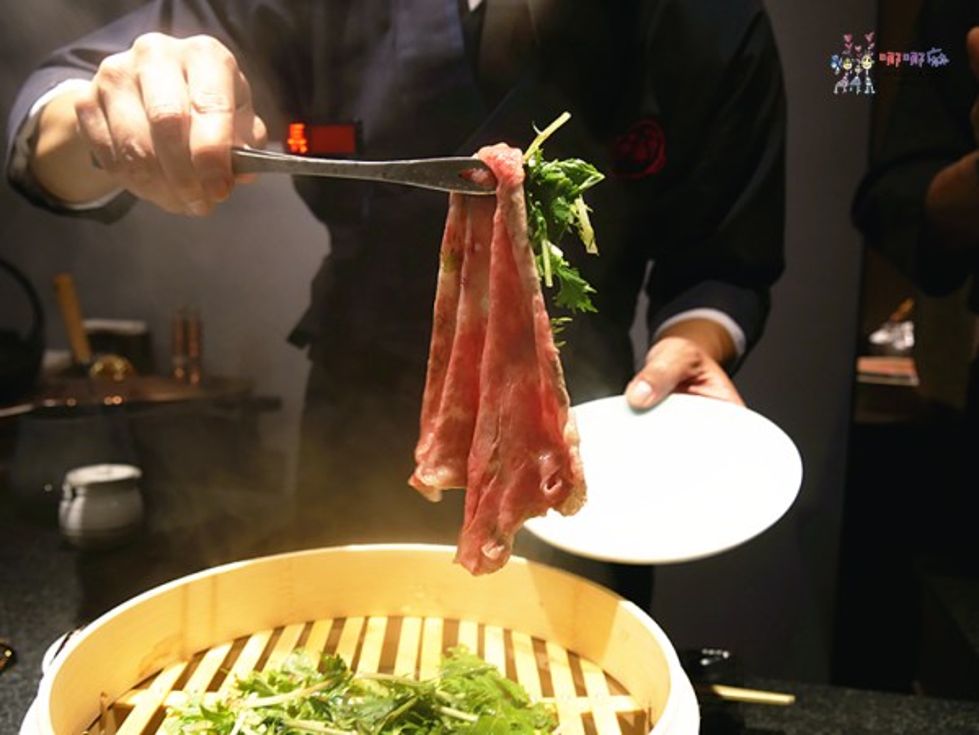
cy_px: 368
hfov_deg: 60.0
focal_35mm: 30
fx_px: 848
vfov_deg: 46.8
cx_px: 490
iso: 640
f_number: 4
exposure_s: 1/50
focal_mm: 15
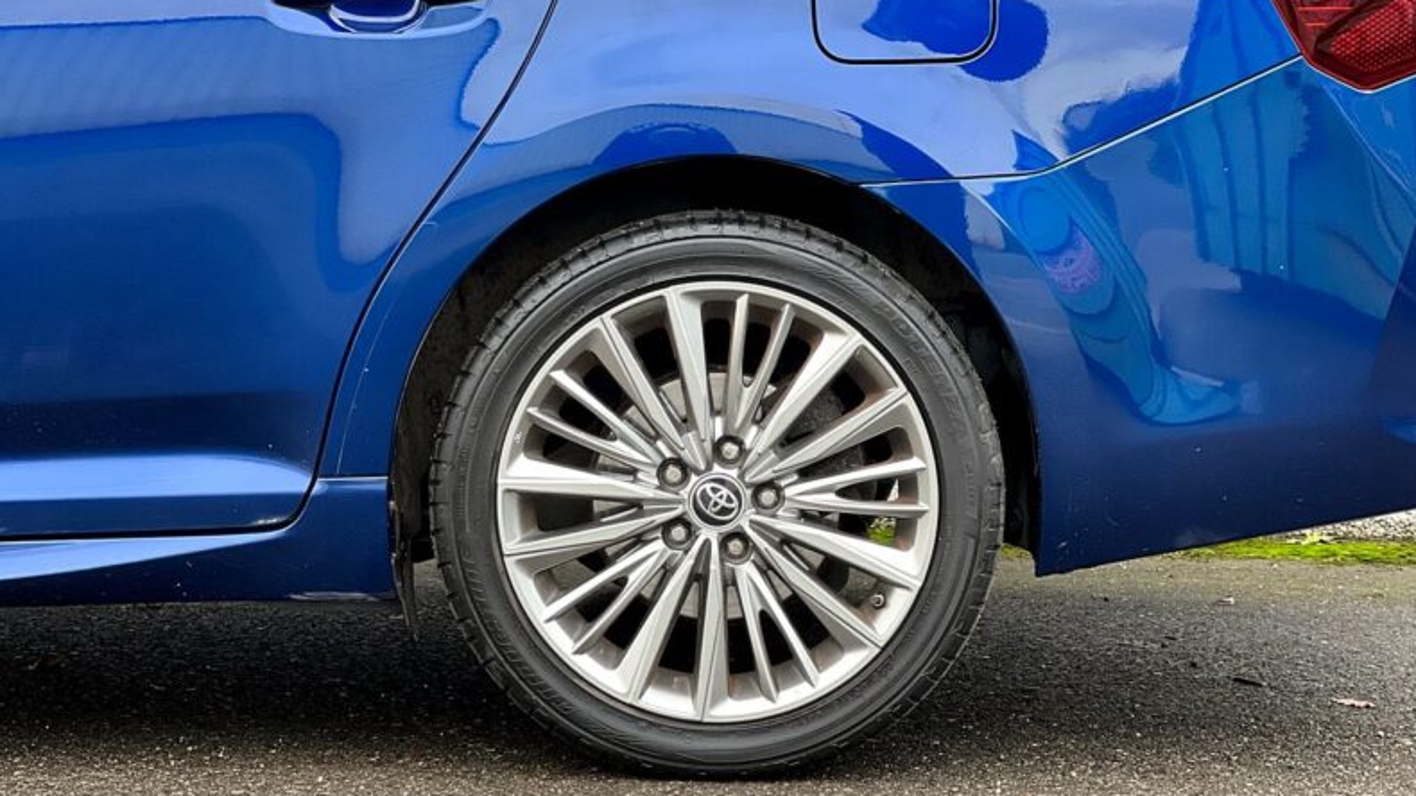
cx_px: 715
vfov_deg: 14.2
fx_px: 3191
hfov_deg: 25.0
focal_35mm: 85
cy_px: 351
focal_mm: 9
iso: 160
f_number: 2.8
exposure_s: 1/121
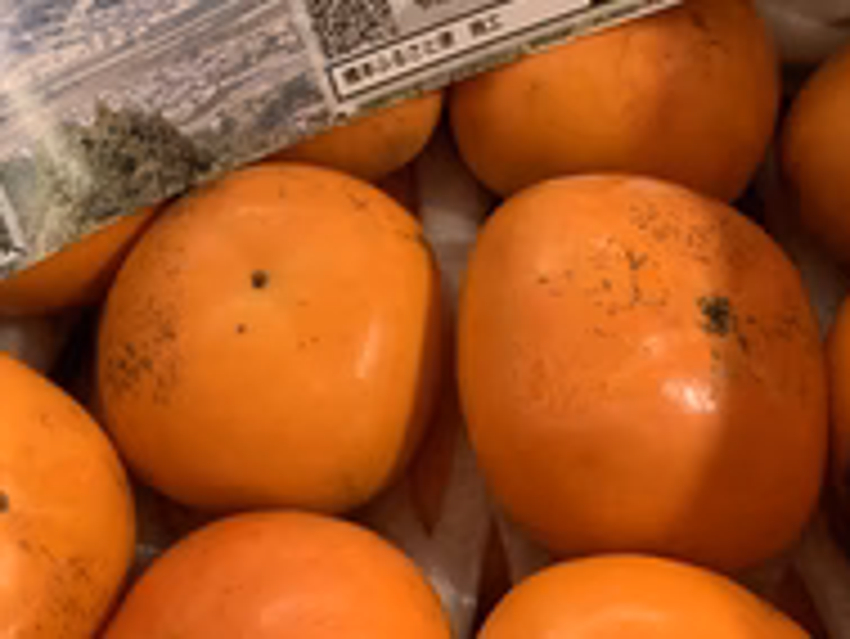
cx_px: 333
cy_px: 81
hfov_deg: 34.8
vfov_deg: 25.9
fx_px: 1351
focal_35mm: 55
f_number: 1.8
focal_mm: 4.25
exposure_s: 1/33
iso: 250
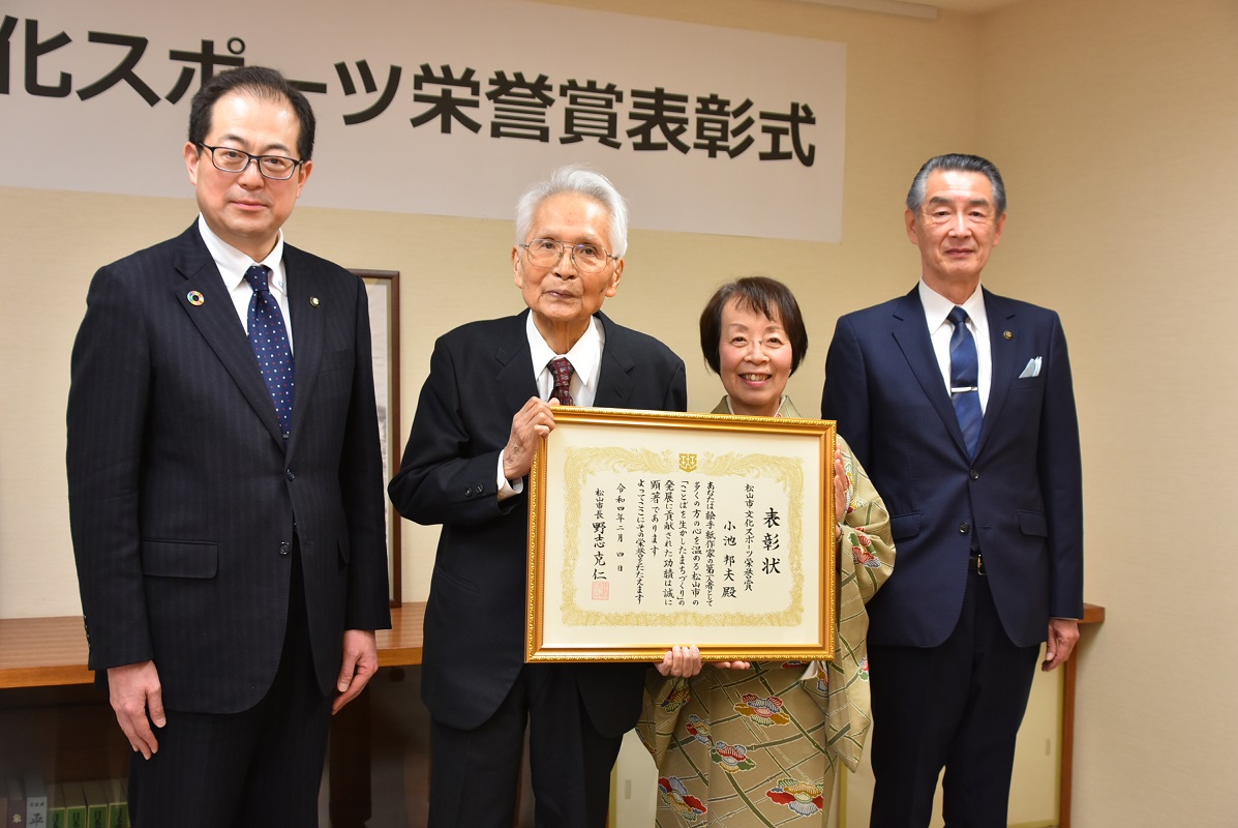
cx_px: 619
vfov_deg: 31.9
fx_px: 1445
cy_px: 414
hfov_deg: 46.4
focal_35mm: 42
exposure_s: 1/60
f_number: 4
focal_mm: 28
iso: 720
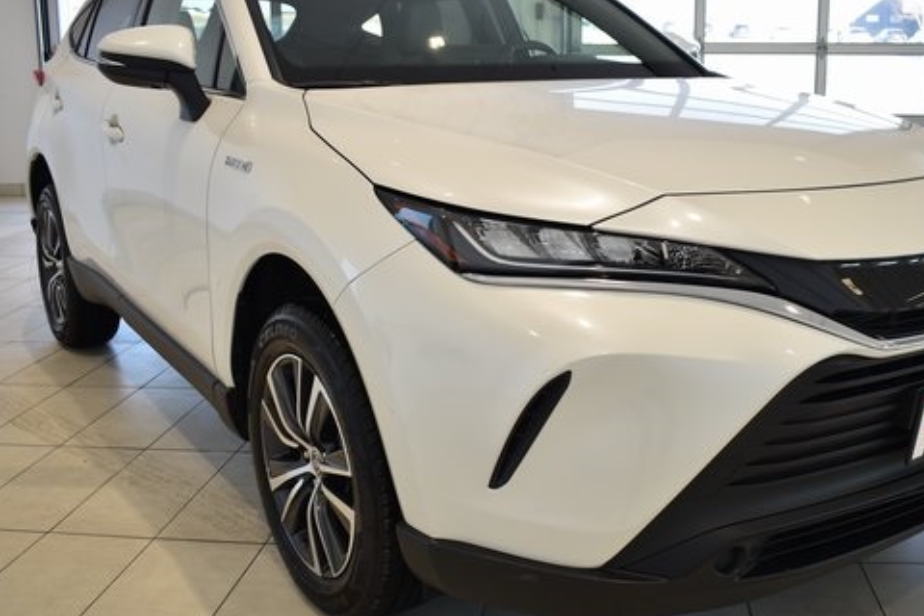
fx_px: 1027
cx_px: 549
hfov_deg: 48.2
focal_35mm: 40
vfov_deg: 33.4
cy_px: 270
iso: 100
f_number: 3.5
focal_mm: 20
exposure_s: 1/50
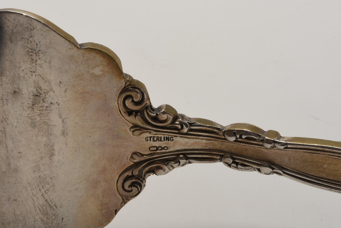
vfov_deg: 14.3
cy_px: 130
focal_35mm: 96
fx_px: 906
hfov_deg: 21.3
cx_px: 171
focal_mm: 55
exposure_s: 1/125
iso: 100
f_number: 29
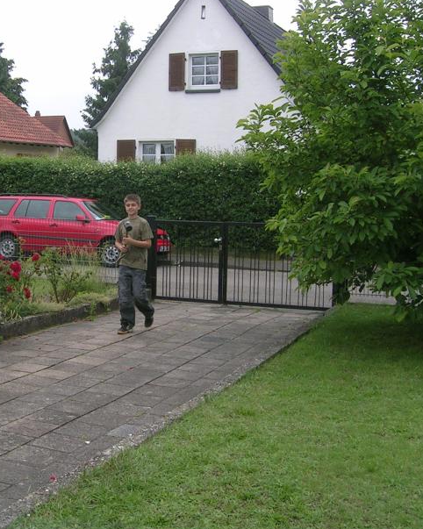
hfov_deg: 29.0
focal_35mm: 51
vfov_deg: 36.7
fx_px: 799
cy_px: 248
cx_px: 79
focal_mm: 5.4
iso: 50
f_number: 4.8
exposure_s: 1/176
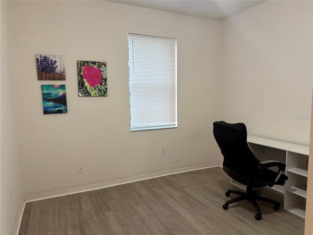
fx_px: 217
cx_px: 156
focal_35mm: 24
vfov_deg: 56.8
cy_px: 118
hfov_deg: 71.6
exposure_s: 1/60
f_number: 1.78
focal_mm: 6.76
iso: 500
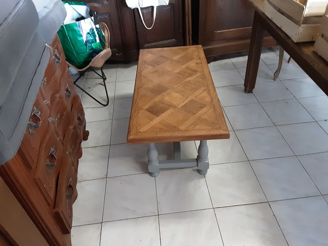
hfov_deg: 63.4
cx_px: 164
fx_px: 265
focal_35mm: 28
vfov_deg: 49.7
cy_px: 123
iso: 400
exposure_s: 1/25
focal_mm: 2.9
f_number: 1.9
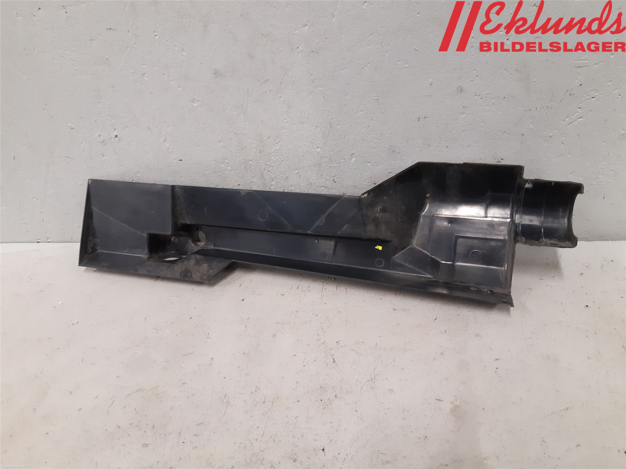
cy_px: 234
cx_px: 313
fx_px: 470
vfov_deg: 53.1
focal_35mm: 26
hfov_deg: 67.3
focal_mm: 3.93
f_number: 1.7
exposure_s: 1/50
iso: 200
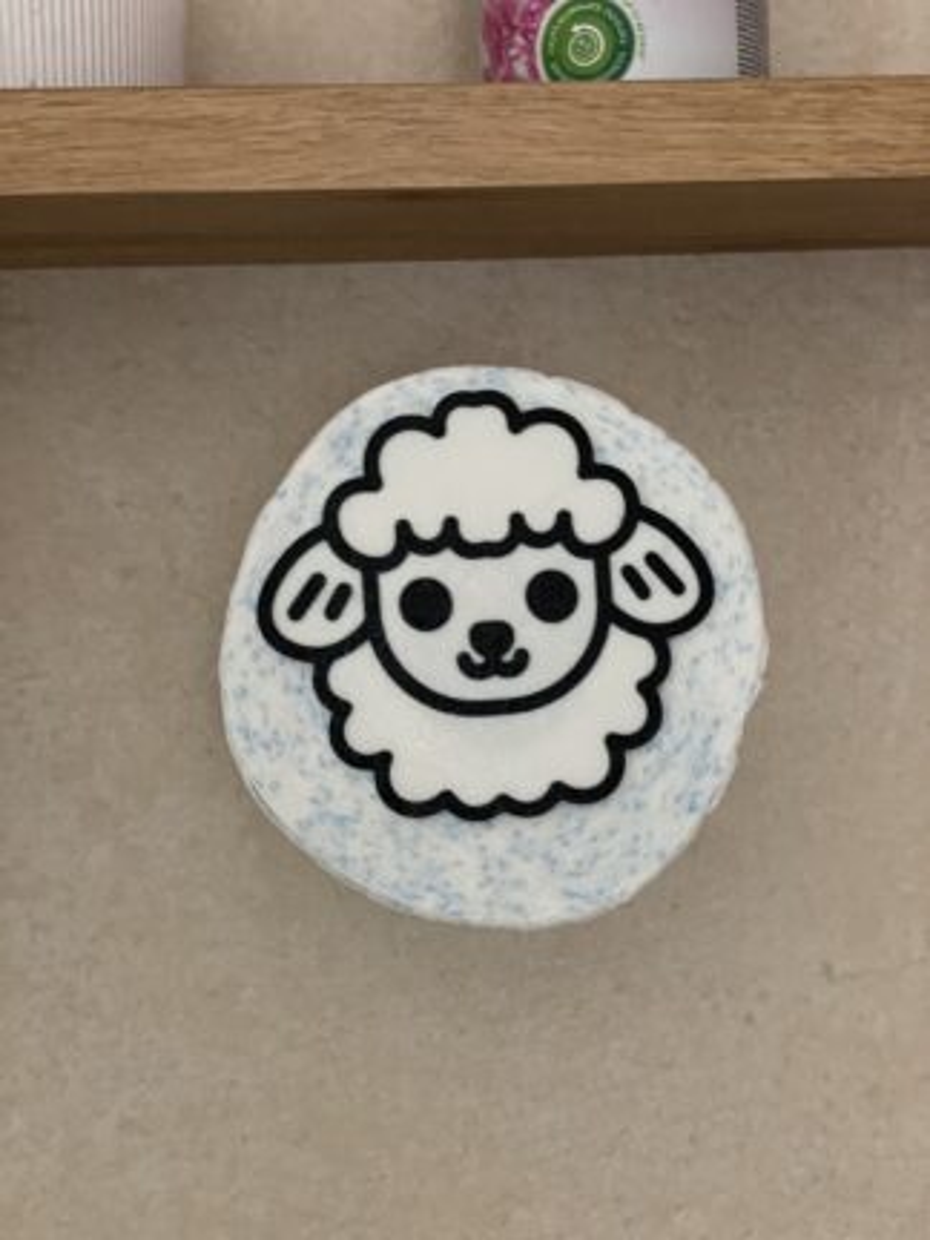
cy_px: 620
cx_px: 465
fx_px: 1863
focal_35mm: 52
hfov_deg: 28.0
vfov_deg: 36.8
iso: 500
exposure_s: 1/23
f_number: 2
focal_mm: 6
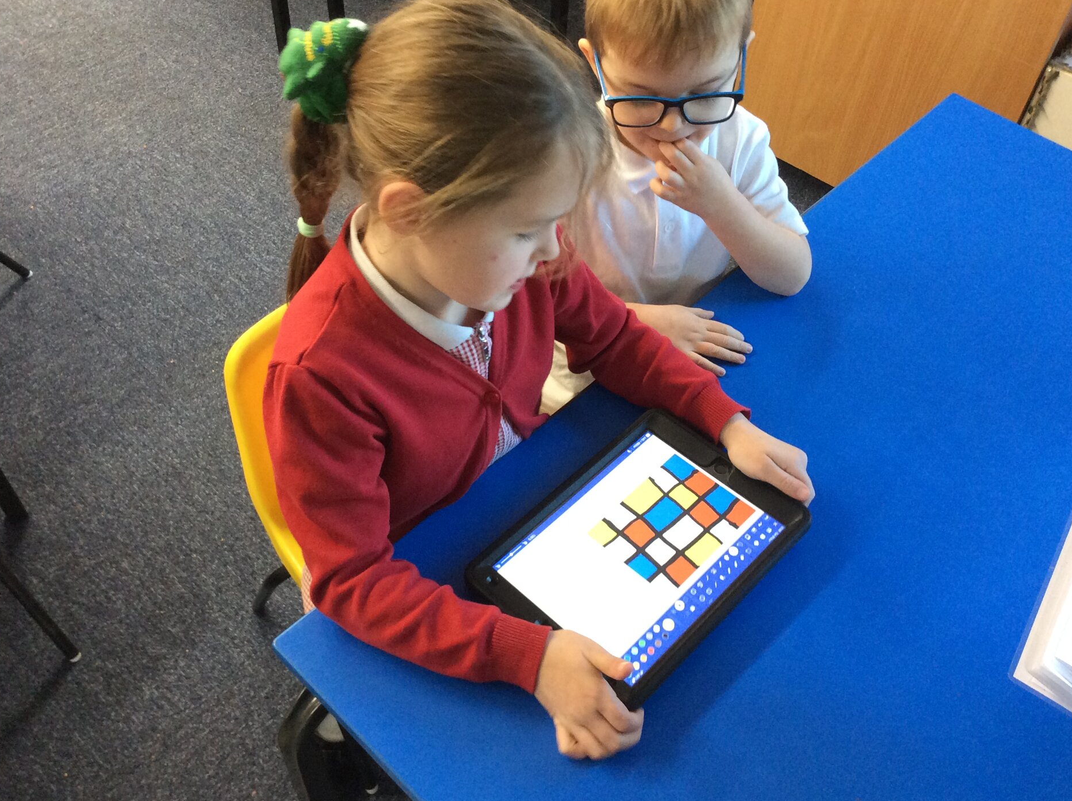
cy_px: 407
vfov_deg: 40.6
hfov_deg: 52.7
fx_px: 1083
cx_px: 523
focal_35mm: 35
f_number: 2.4
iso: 160
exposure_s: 1/25
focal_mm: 3.3
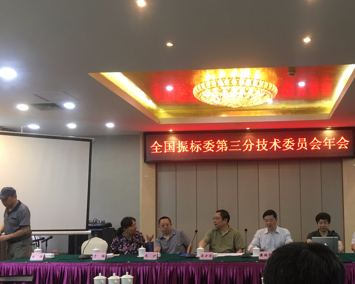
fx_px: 441
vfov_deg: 35.4
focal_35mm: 42
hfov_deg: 42.8
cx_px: 253
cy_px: 184
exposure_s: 1/17
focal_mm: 4.15
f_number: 2.2
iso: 64
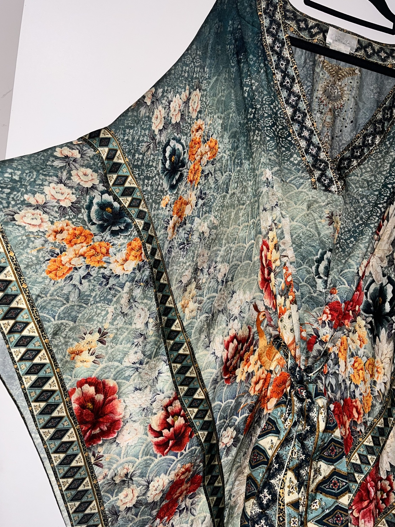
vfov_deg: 63.4
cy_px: 248
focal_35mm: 28
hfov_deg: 49.7
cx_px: 193
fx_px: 426
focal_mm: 5.1
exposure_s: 1/22
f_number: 1.6
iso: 64
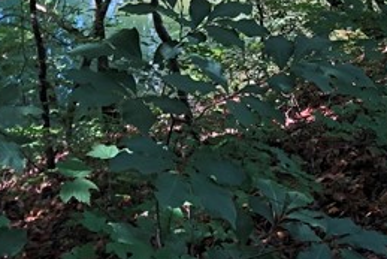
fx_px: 1237
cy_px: -307
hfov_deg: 17.6
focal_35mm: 115
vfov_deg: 10.6
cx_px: 314
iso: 64
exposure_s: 1/120
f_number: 1.8
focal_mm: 3.99
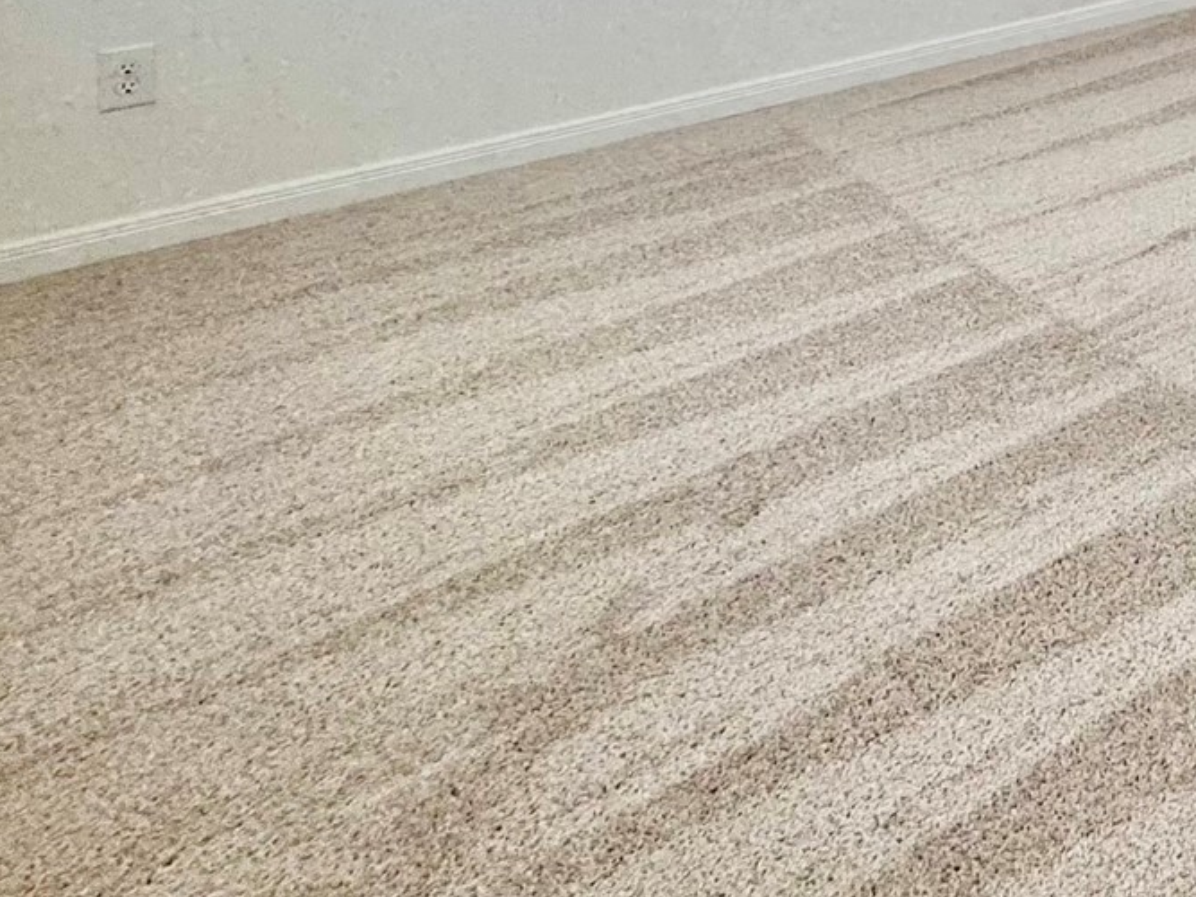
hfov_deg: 29.9
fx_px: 1485
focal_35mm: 43
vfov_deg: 26.5
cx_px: 1712
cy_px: -366
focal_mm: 2.22
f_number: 2.2
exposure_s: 1/99
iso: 80
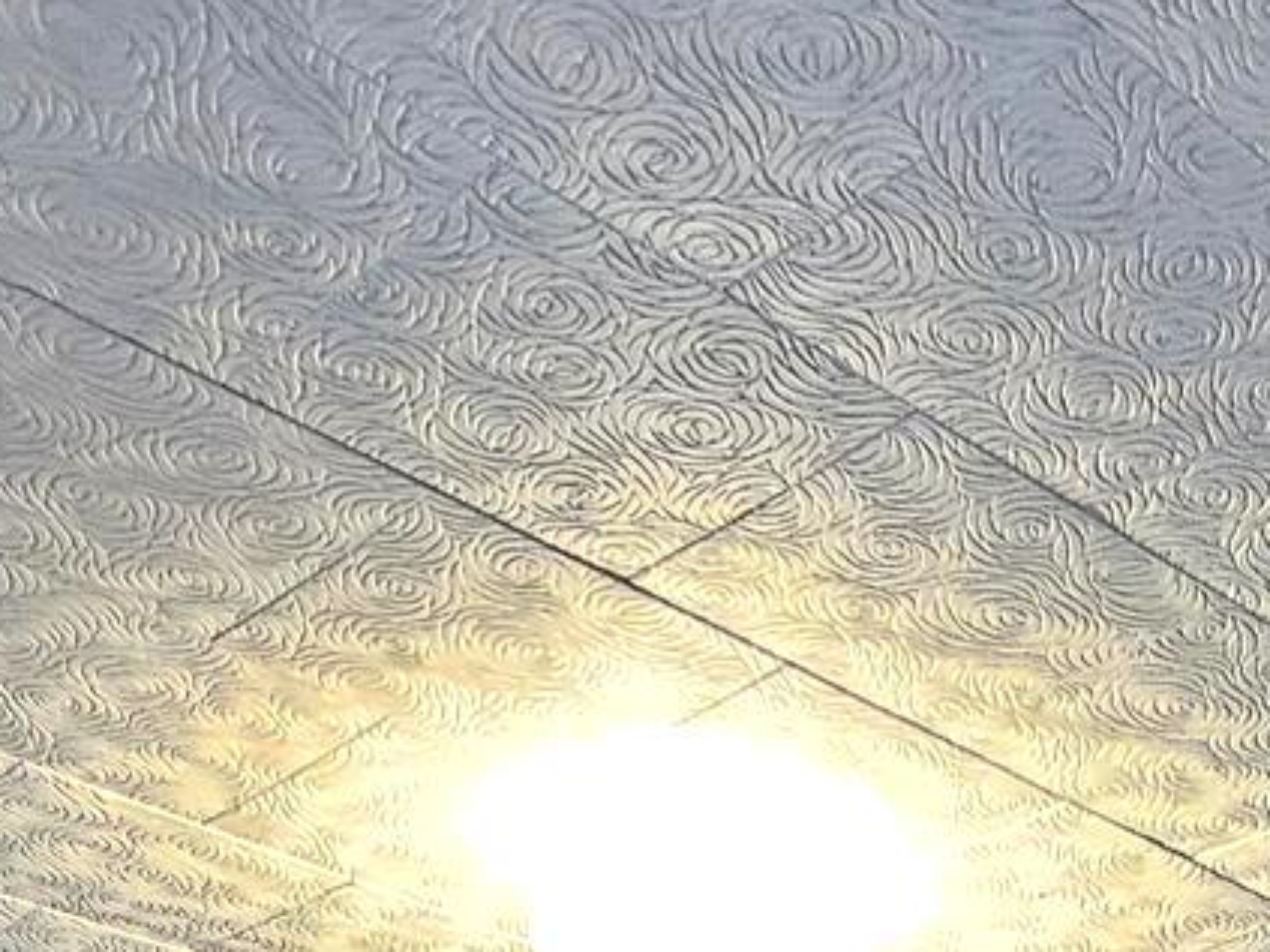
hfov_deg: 29.9
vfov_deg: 15.6
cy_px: 2132
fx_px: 2311
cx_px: 1039
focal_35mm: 63
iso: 320
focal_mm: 2.2
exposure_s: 1/40
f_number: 2.2
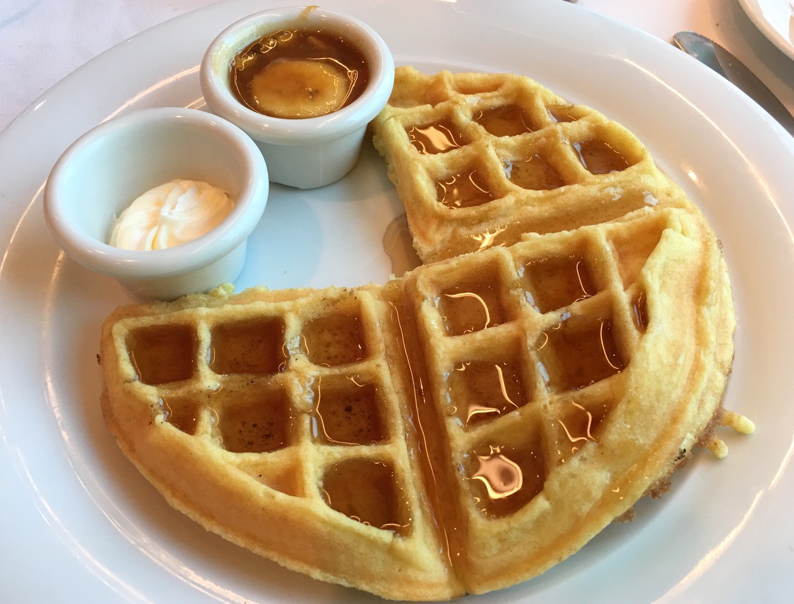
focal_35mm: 29
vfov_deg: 48.6
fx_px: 668
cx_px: 397
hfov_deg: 61.4
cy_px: 302
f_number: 2.2
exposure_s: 1/15
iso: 25
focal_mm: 4.15
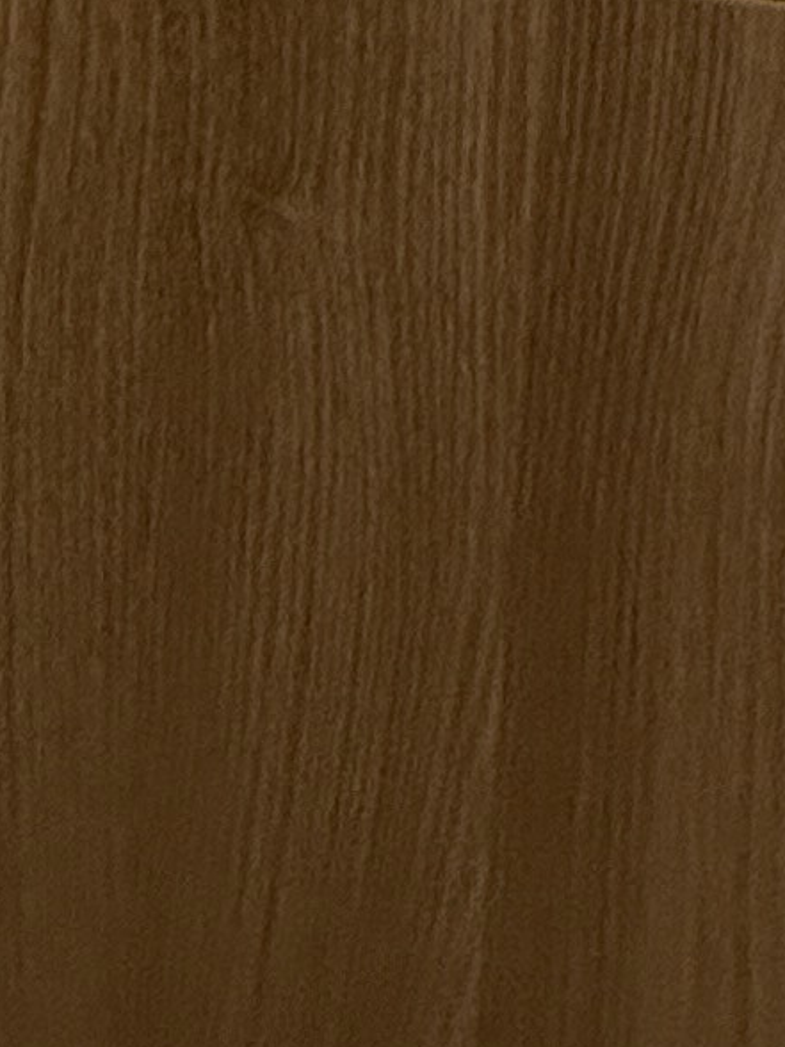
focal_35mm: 96
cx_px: -109
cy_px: -2377
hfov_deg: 15.0
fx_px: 2903
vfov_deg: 10.4
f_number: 2.2
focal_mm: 2.22
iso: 320
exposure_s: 1/50
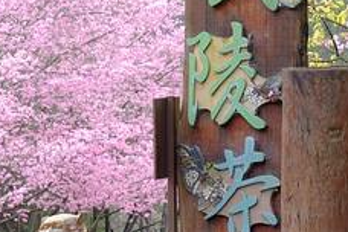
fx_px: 2813
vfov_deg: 4.7
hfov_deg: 7.0
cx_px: -70
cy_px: 219
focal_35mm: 291
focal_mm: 55
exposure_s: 1/75
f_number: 8
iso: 400
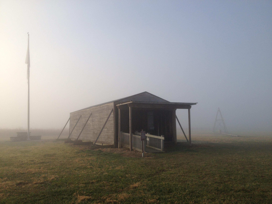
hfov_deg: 52.6
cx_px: 136
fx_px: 275
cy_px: 102
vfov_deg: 40.7
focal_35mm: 35
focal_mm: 4.28
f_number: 2.4
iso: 50
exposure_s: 1/1284
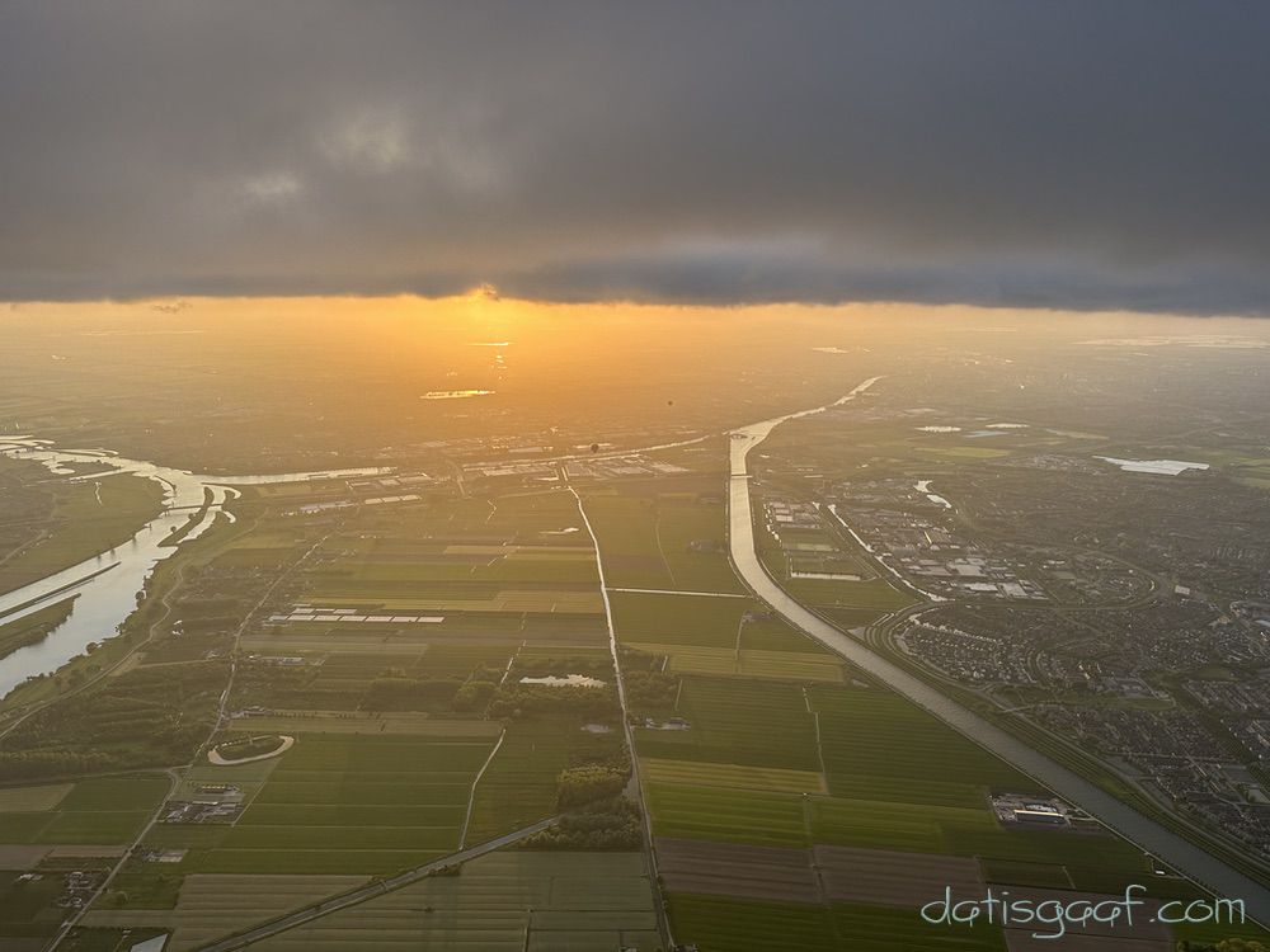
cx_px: 635
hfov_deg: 71.6
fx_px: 881
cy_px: 476
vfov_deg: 56.8
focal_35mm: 24
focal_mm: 6.86
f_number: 1.78
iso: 80
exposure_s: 1/971
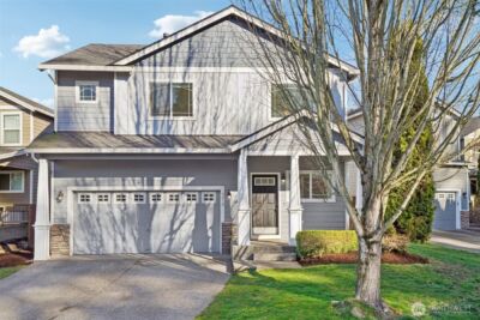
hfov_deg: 58.7
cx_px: 240
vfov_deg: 41.1
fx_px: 427
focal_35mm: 32
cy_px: 160
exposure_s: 1/640
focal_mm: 32
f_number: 8
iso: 400
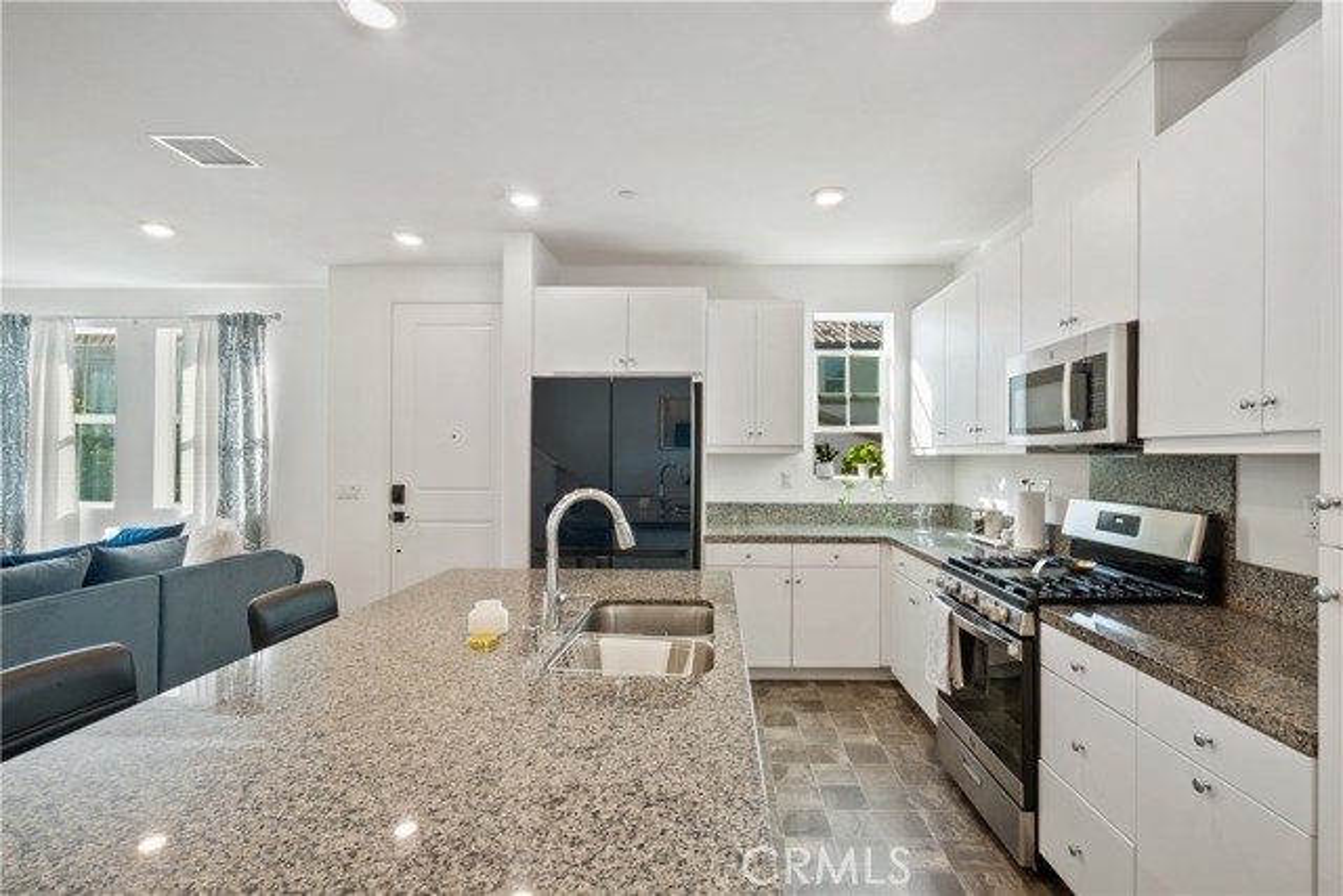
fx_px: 597
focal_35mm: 16
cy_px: 448
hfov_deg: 96.7
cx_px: 672
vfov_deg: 73.8
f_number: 22
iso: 40
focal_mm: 16
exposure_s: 8
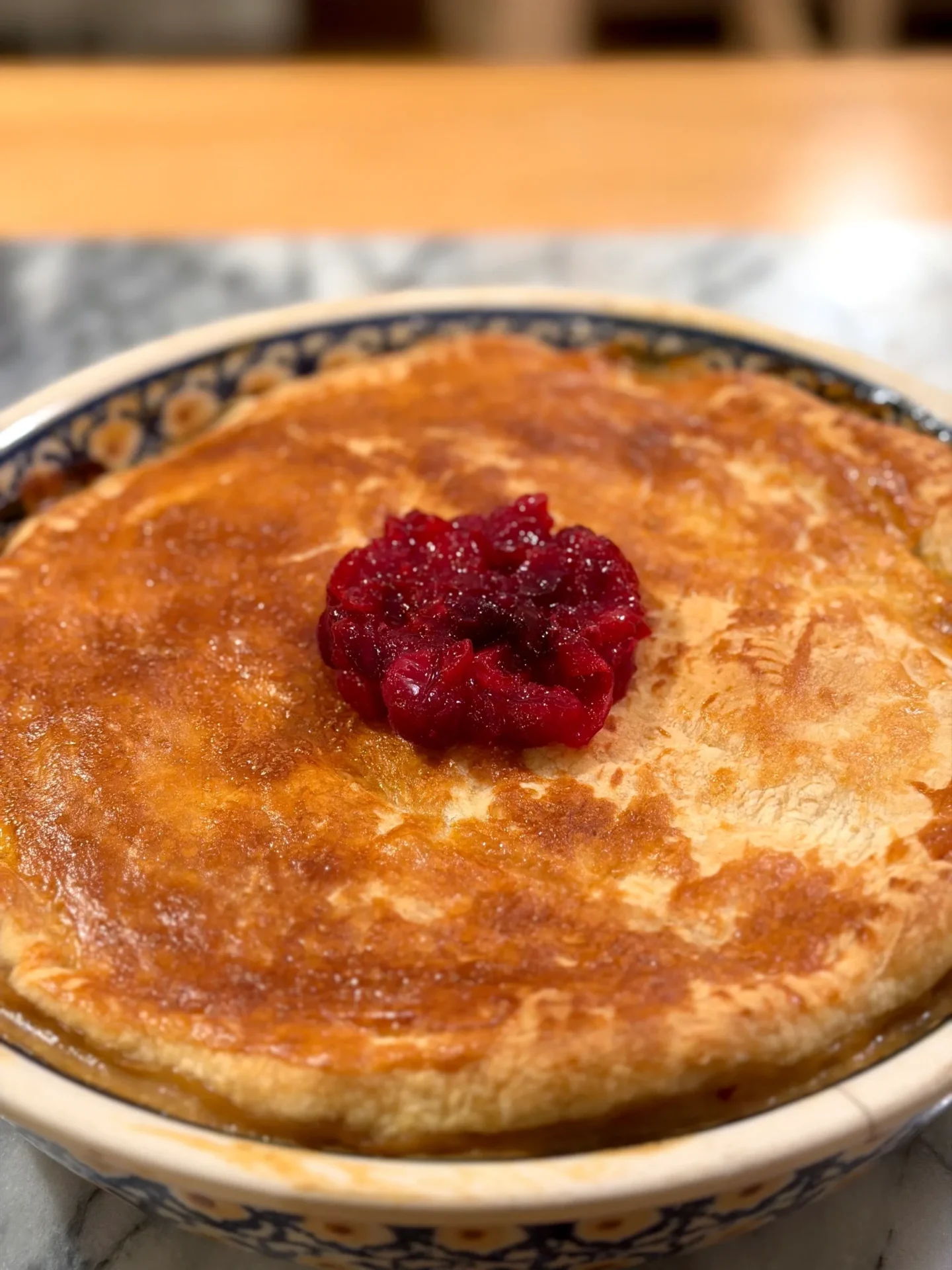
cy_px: 635
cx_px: 476
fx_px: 1760
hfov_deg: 30.3
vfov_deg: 39.7
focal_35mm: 48
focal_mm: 6.76
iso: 250
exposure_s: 1/40
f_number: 1.78
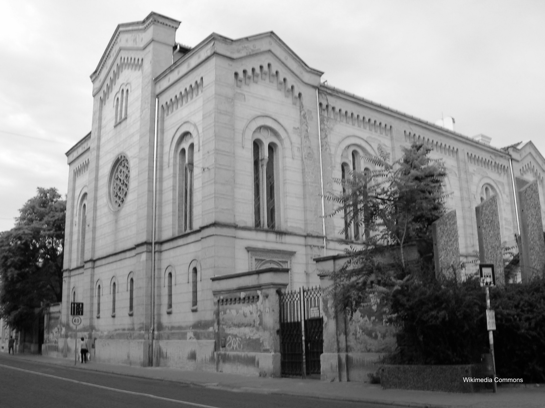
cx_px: 272
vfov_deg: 41.7
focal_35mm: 34
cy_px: 204
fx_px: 535
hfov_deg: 54.0
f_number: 4.9
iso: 50
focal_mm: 5.7
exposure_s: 1/30
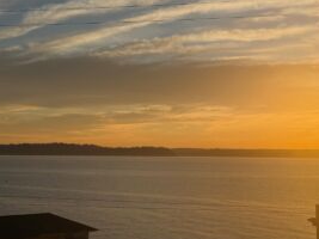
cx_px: 162
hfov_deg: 27.0
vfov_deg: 20.4
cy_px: 102
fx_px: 663
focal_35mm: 72
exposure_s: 1/6536
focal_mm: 6.76
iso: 64
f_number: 1.78
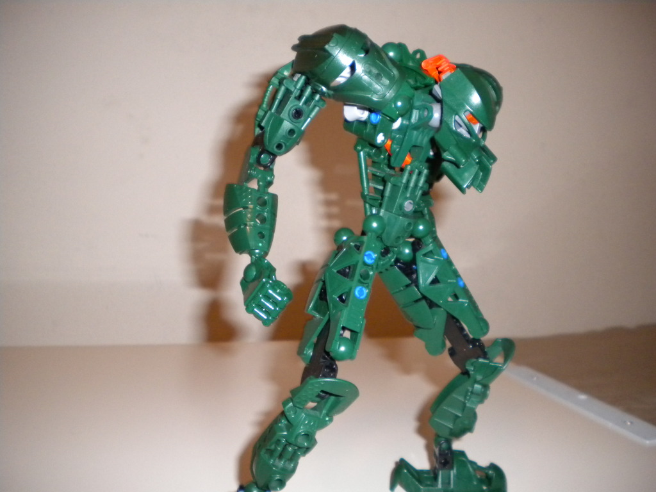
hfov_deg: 52.6
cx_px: 328
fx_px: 663
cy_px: 246
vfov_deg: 40.7
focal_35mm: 35
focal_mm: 6.3
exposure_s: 1/30
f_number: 3.1
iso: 400
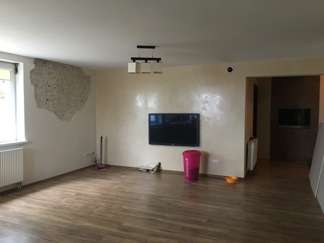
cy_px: 122
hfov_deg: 61.7
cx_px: 162
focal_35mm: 29
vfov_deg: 48.2
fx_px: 271
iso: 200
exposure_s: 1/25
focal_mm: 4.15
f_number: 2.2
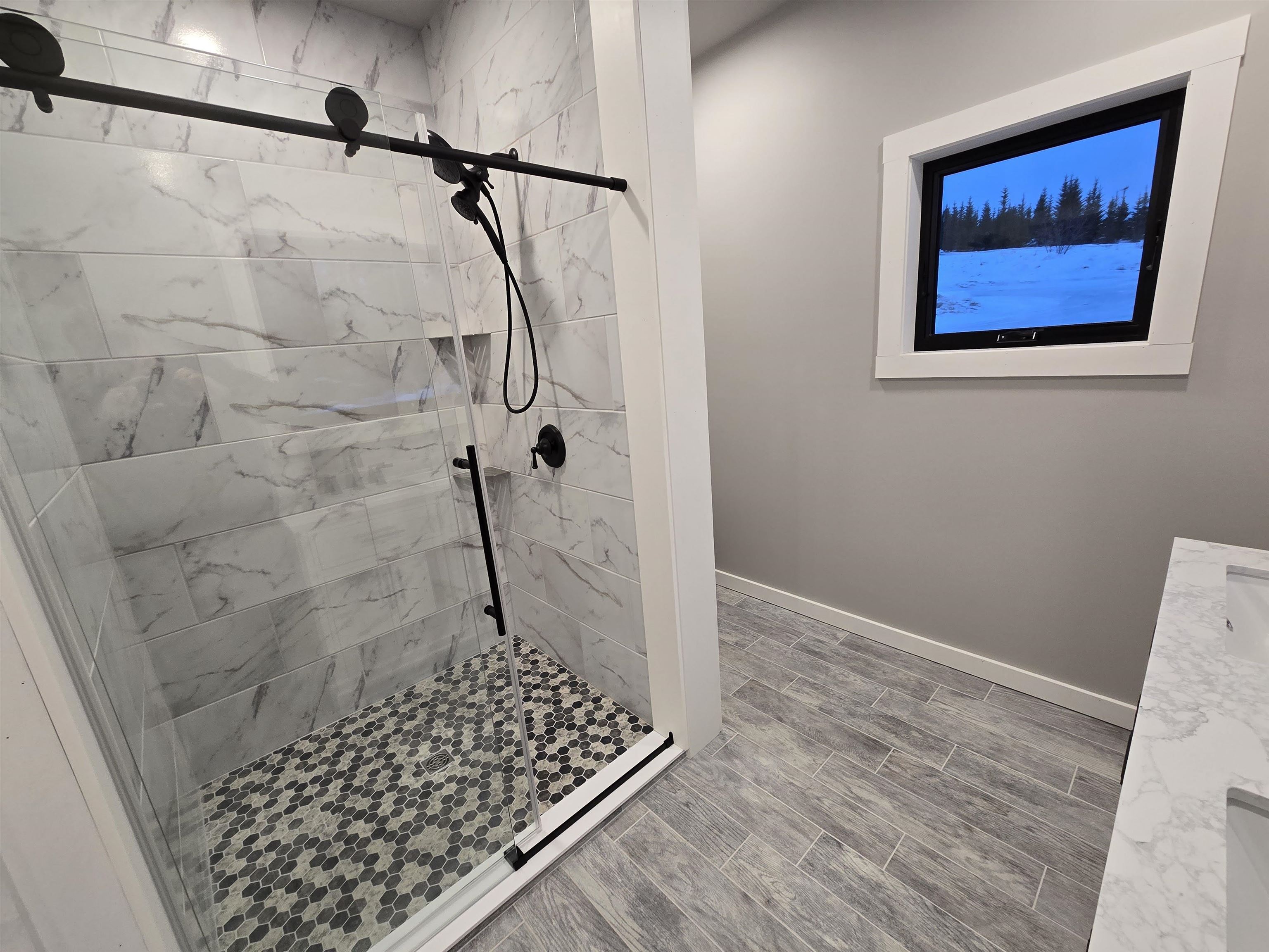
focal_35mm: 13
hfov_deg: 106.2
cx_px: 634
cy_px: 476
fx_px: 477
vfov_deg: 89.9
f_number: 2.2
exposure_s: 1/60
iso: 160
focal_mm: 2.2
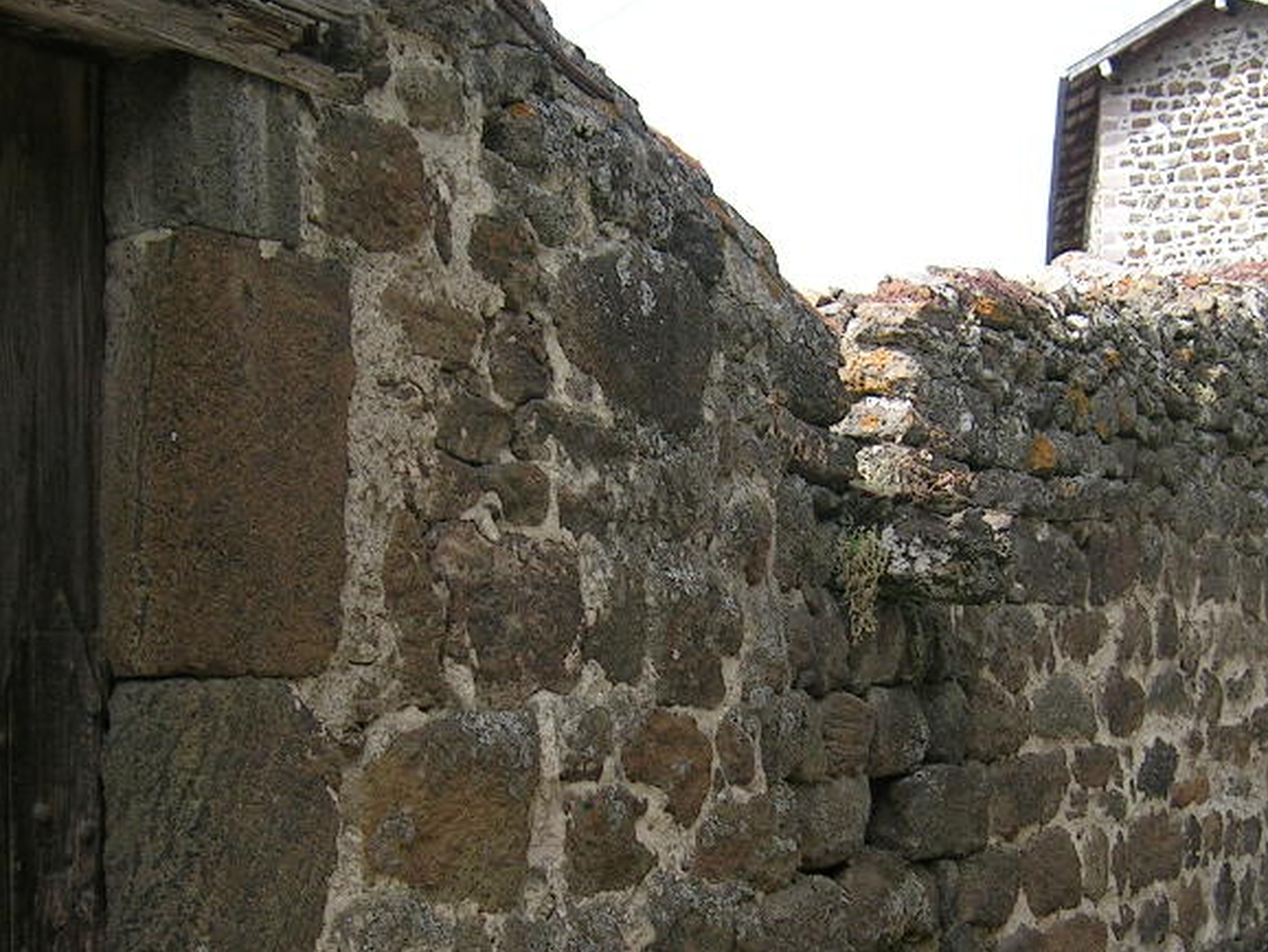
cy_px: 643
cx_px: 737
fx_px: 2272
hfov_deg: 31.1
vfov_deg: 23.5
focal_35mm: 62
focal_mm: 5.4
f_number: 2.8
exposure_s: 1/360
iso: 50
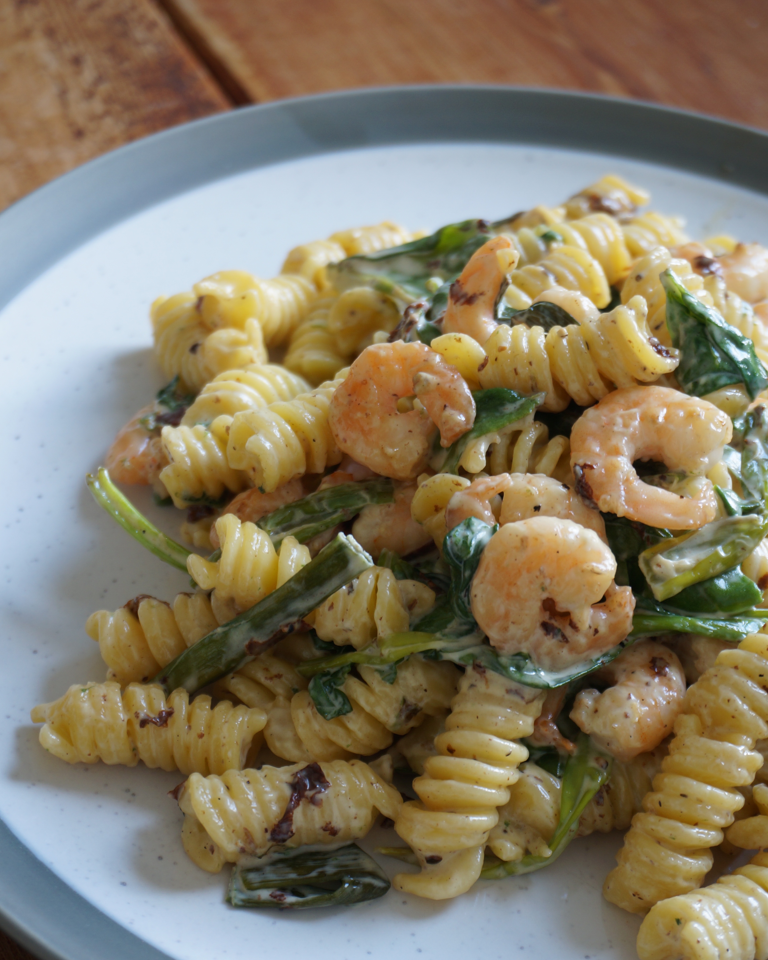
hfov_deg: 25.6
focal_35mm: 60
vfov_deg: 31.6
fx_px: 1693
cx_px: 385
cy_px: 537
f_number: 5
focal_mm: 35
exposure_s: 1/15
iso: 200
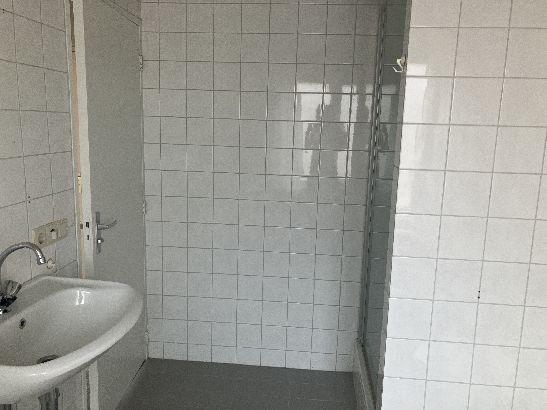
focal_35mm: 28
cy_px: 205
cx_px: 274
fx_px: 442
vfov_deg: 49.7
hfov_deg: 63.4
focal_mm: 3.99
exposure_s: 1/121
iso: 80
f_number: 1.8
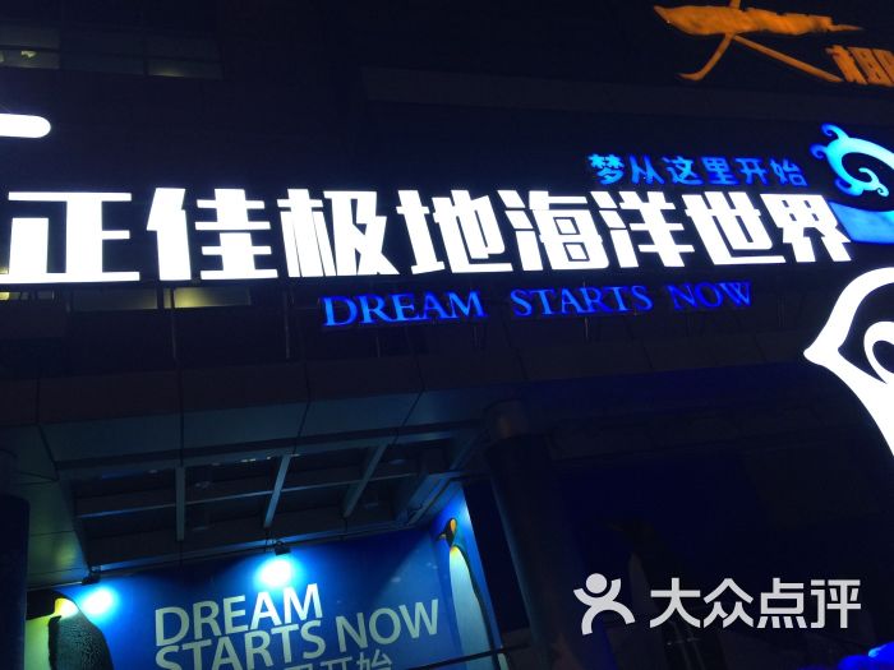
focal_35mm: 29
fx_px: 749
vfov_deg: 48.2
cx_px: 447
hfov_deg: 61.7
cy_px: 335
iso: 64
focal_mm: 4.15
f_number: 2.2
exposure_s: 1/17
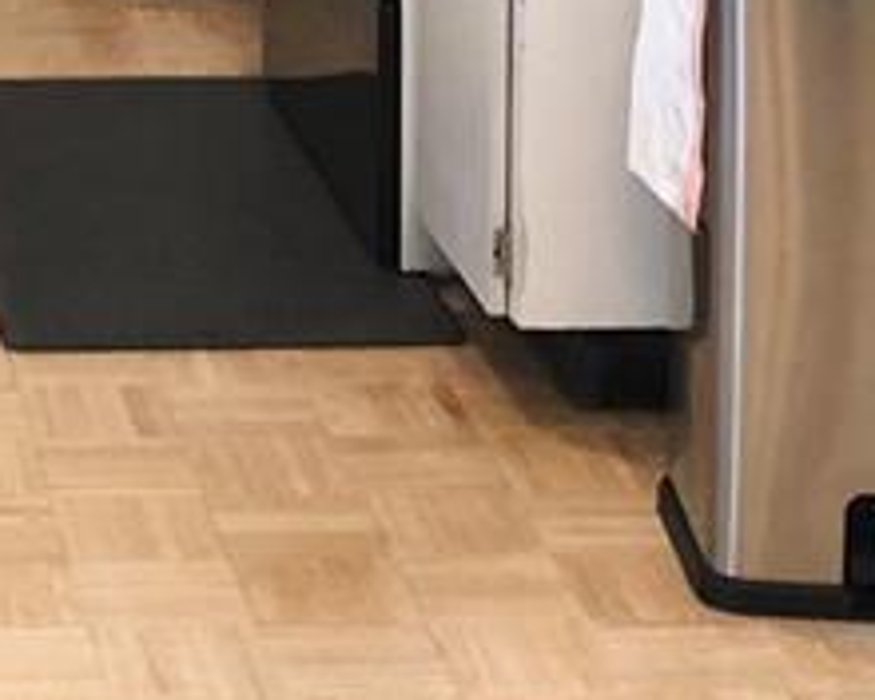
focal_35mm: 149
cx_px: -326
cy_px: -624
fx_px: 3859
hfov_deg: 12.5
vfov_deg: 9.8
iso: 40
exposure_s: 1/24
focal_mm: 3.99
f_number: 1.8
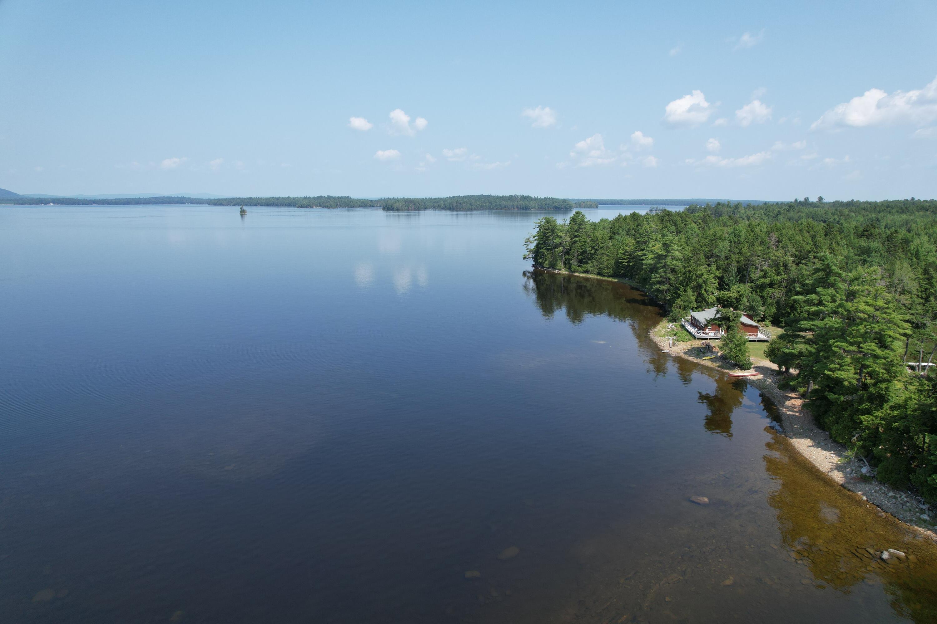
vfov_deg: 57.2
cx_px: 468
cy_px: 312
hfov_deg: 78.6
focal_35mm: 22
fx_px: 573
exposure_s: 1/1500
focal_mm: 8.38
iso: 120
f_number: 2.8
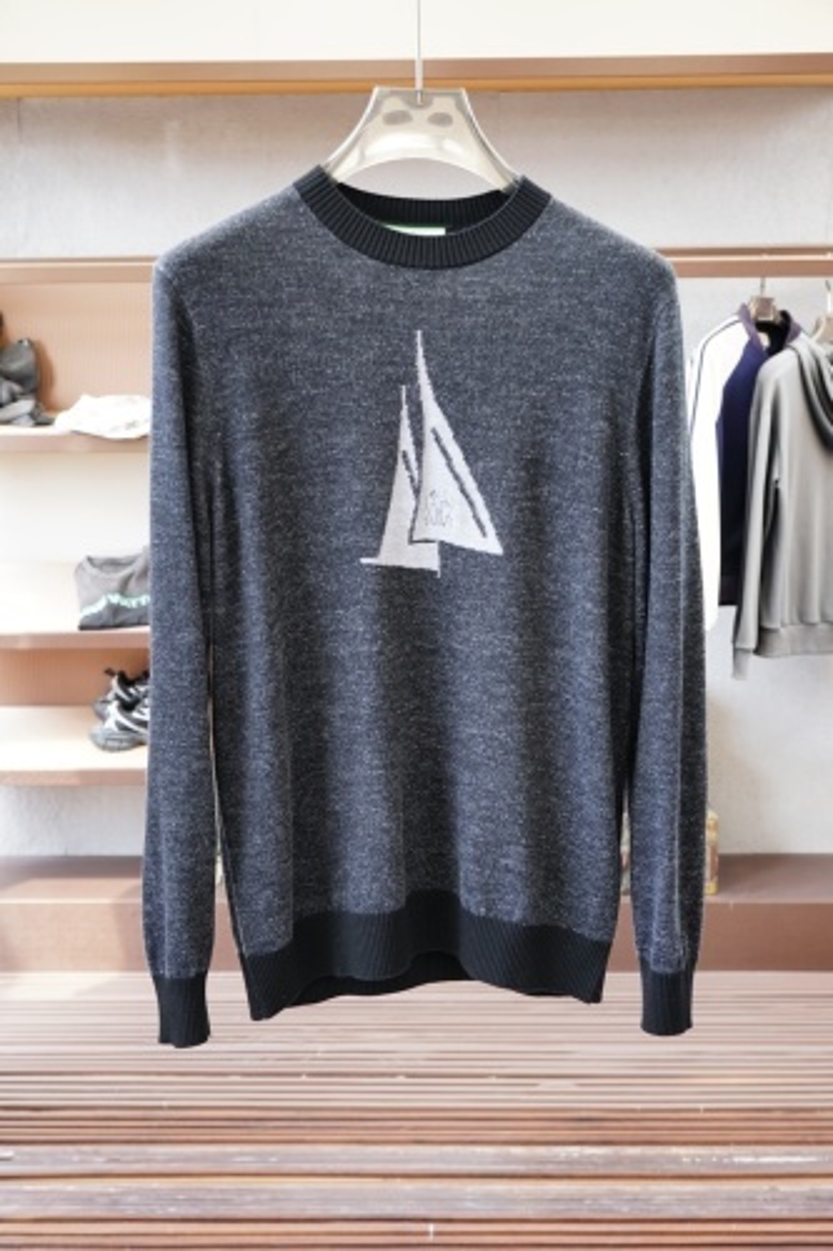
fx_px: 1459
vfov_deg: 46.4
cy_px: 626
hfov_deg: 31.9
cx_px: 416
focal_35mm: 42
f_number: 4
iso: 500
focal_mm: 28
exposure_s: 1/125
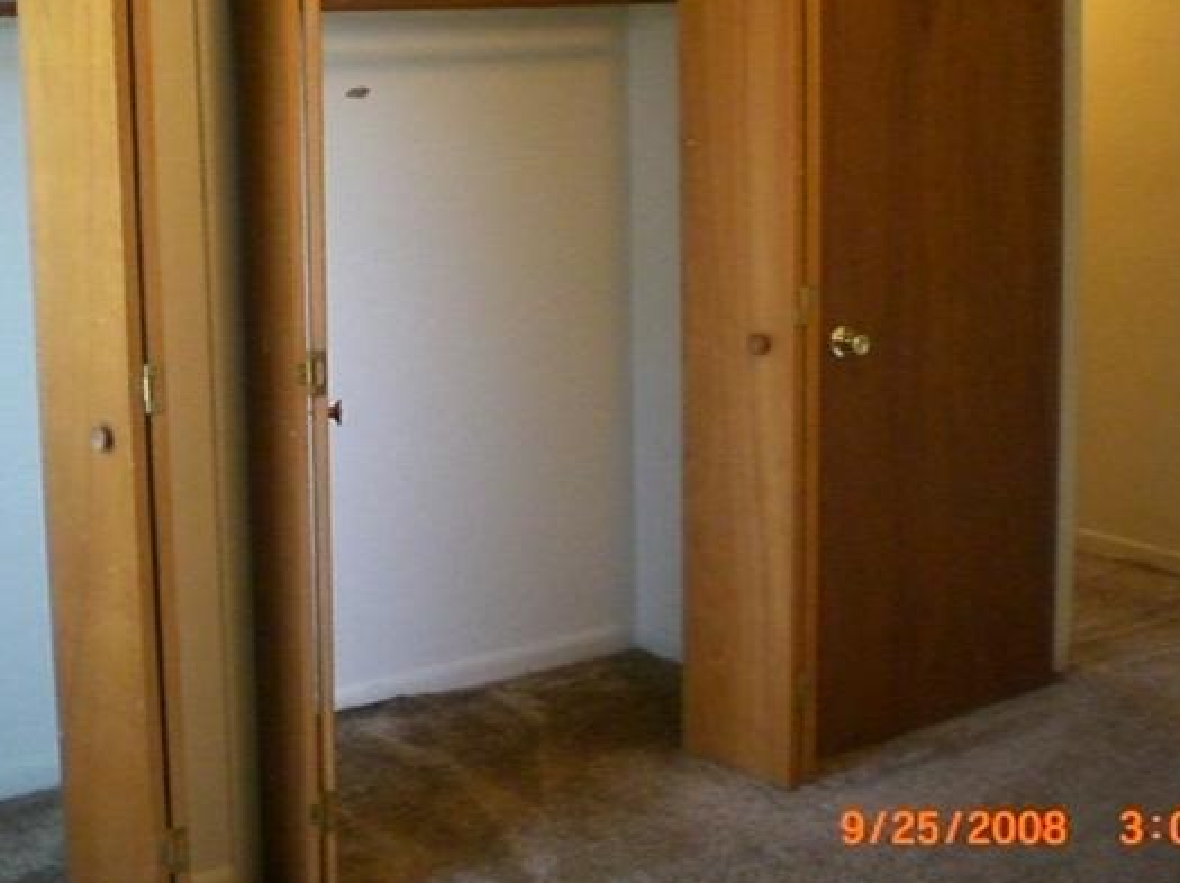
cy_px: 355
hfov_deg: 37.5
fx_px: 1737
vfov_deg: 28.5
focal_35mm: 51
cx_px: 521
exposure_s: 1/80
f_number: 3.1
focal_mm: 6.3
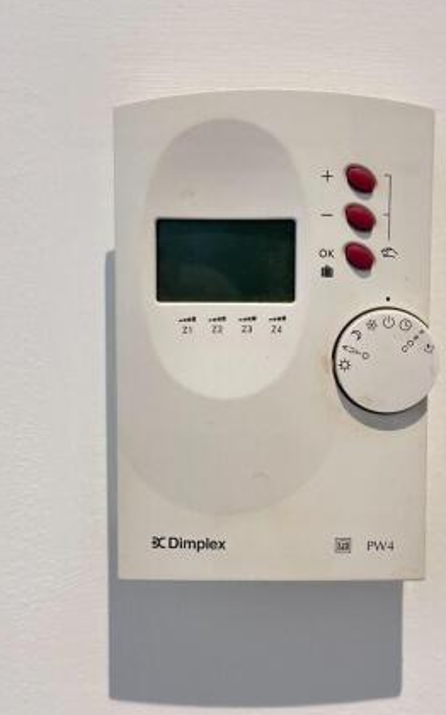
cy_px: 360
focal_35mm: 53
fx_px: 1032
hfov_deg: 24.4
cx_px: 262
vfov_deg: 38.2
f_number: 1.78
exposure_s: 1/33
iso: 500
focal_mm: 6.86
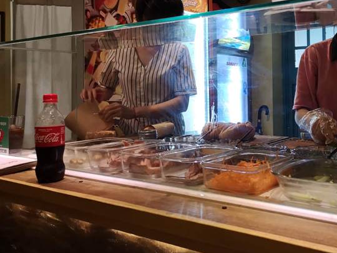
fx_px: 389
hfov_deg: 45.5
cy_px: 76
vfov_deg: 35.5
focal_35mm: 40
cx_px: 245
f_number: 1.8
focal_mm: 3.95
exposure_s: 1/100
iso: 640
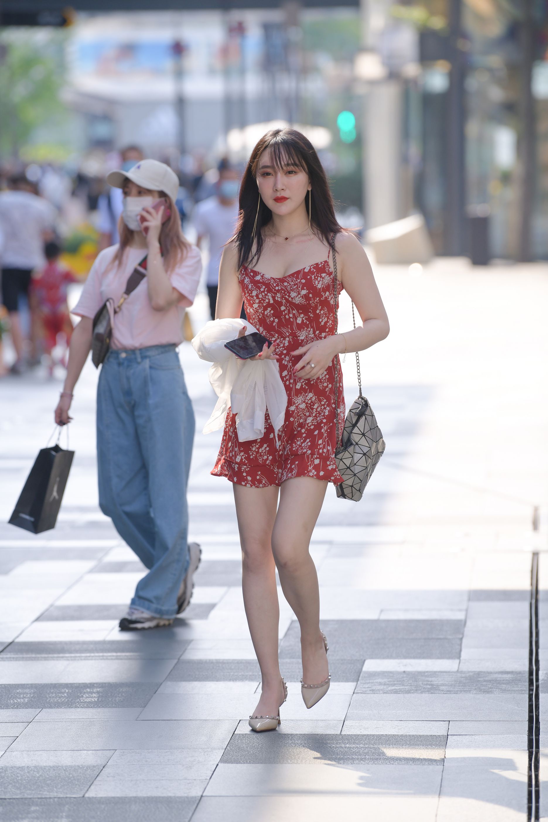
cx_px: 274
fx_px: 4567
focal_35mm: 200
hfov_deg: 6.9
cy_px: 411
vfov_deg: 10.3
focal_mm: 200
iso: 320
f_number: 4
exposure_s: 1/800
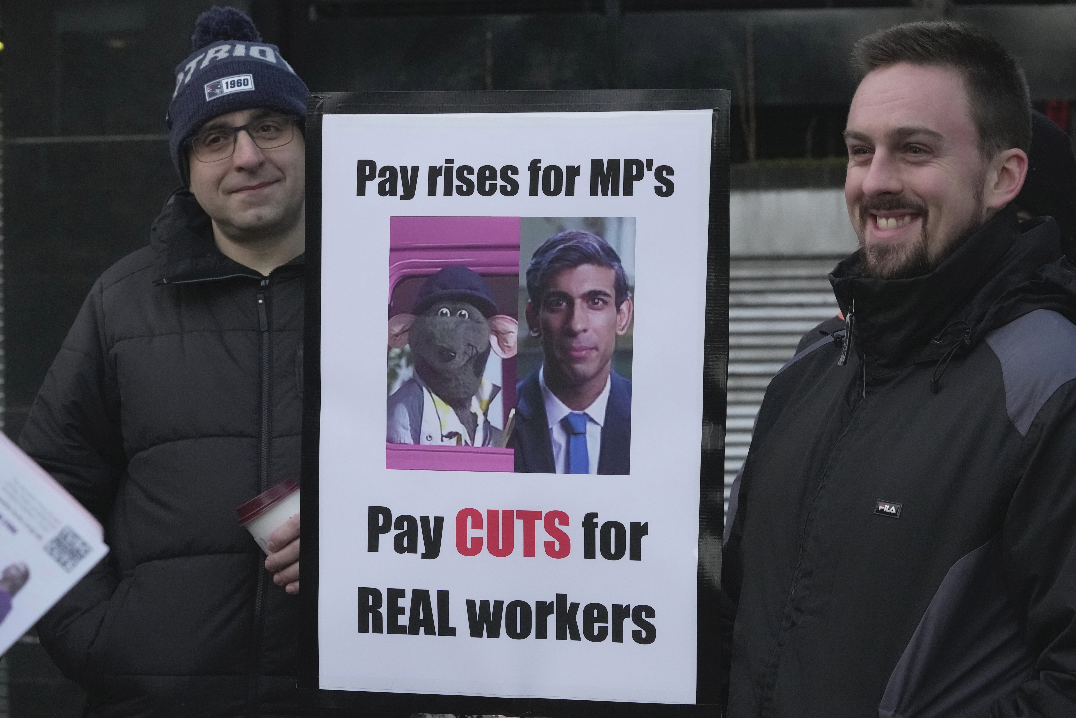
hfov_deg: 28.8
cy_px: 359
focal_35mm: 70
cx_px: 538
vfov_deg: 19.5
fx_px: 2092
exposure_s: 1/320
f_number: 8
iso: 4000
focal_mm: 70
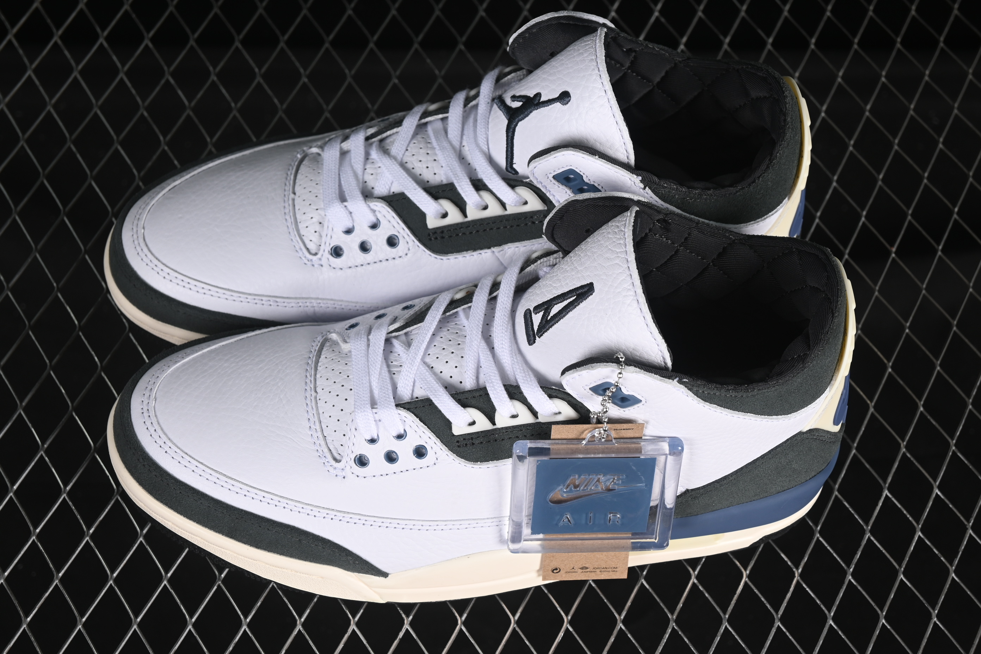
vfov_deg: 18.2
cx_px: 490
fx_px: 2044
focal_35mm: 75
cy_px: 327
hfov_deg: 27.0
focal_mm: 50
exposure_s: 1/80
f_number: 7.1
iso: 160
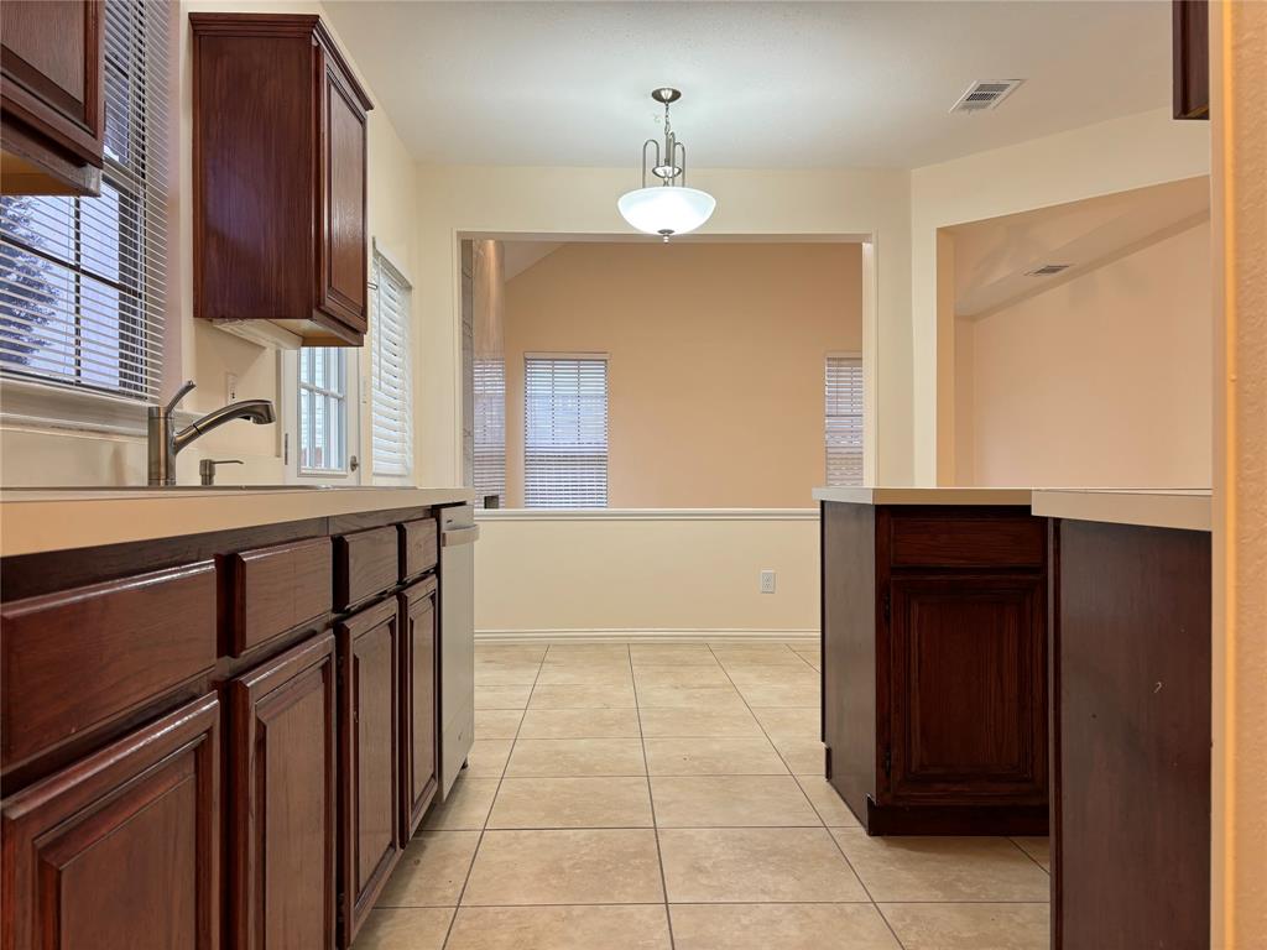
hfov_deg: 67.3
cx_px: 634
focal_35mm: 26
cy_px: 475
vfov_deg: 53.1
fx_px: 952
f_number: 1.6
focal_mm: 5.96
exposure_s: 1/60
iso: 80
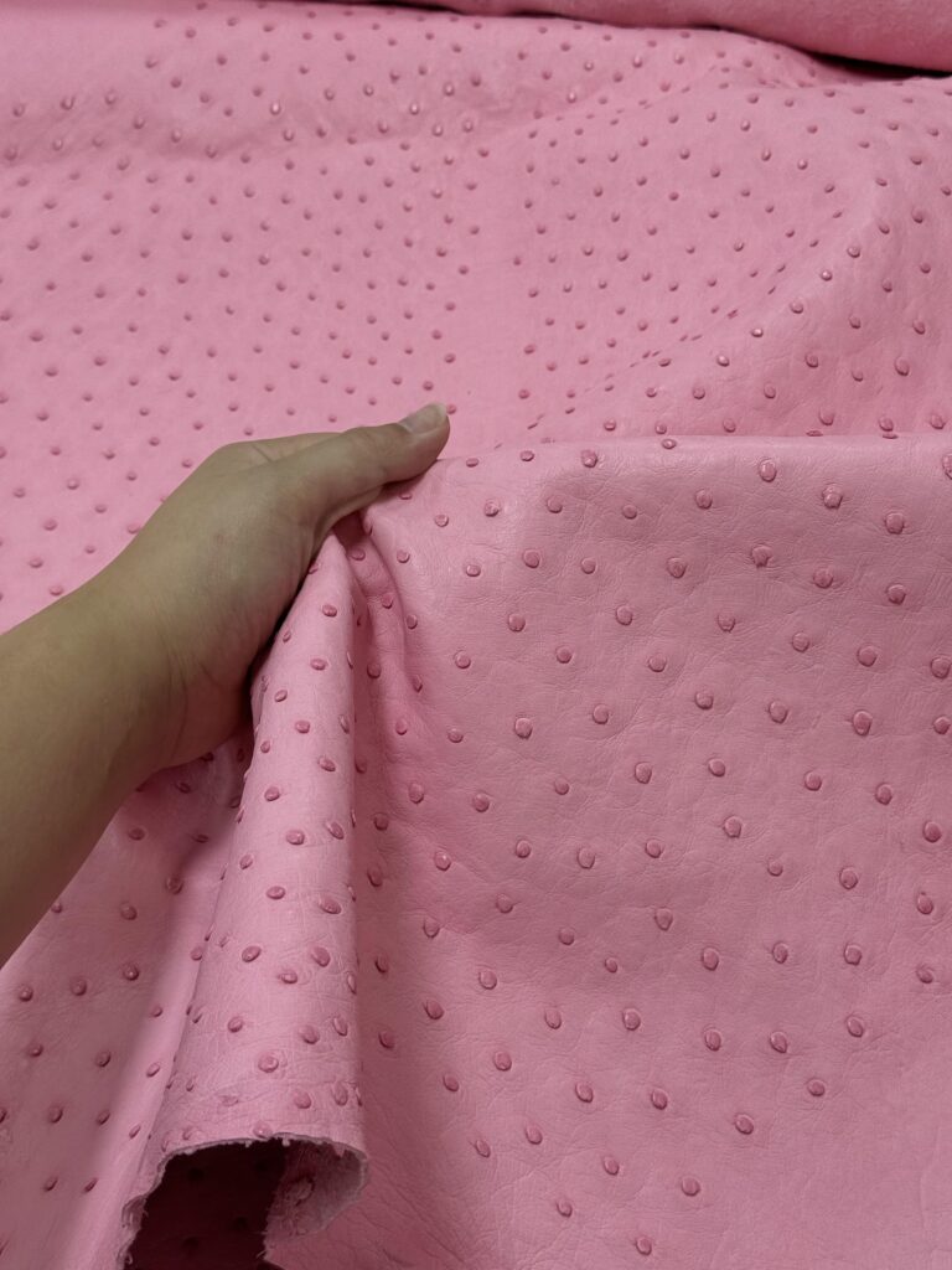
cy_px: 635
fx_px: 1760
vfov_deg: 39.7
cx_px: 476
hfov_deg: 30.3
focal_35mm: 48
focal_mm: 6.76
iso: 80
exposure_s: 1/290
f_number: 1.78
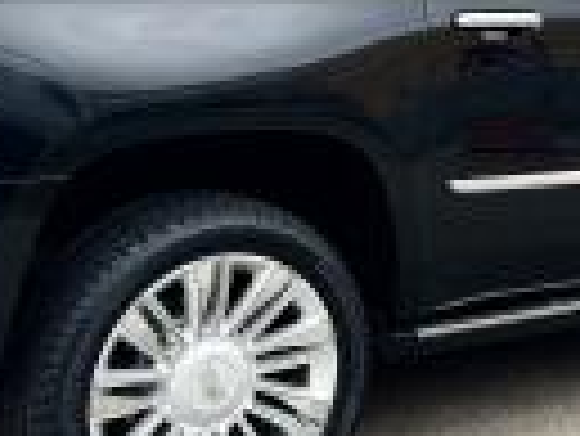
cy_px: 103
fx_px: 1576
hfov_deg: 20.5
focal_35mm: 94
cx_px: 490
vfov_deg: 15.7
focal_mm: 6.76
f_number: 1.78
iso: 80
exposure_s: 1/1059
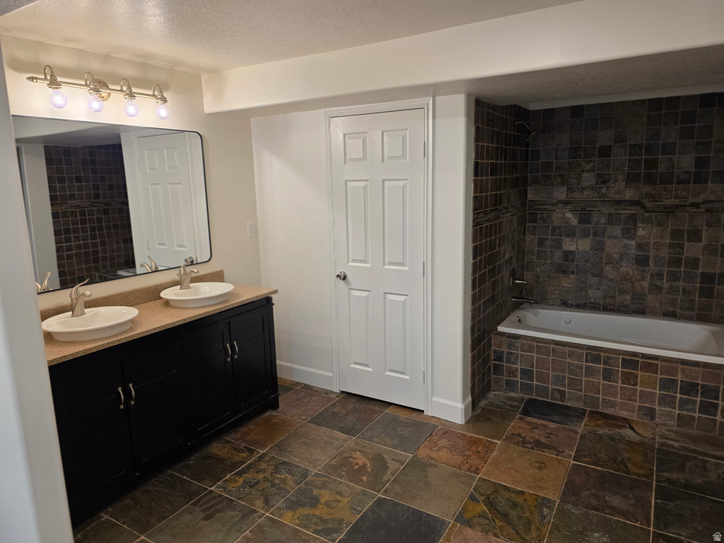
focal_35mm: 23
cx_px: 362
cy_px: 272
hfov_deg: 73.9
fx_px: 481
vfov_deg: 58.9
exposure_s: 1/120
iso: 160
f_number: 1.7
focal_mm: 6.3
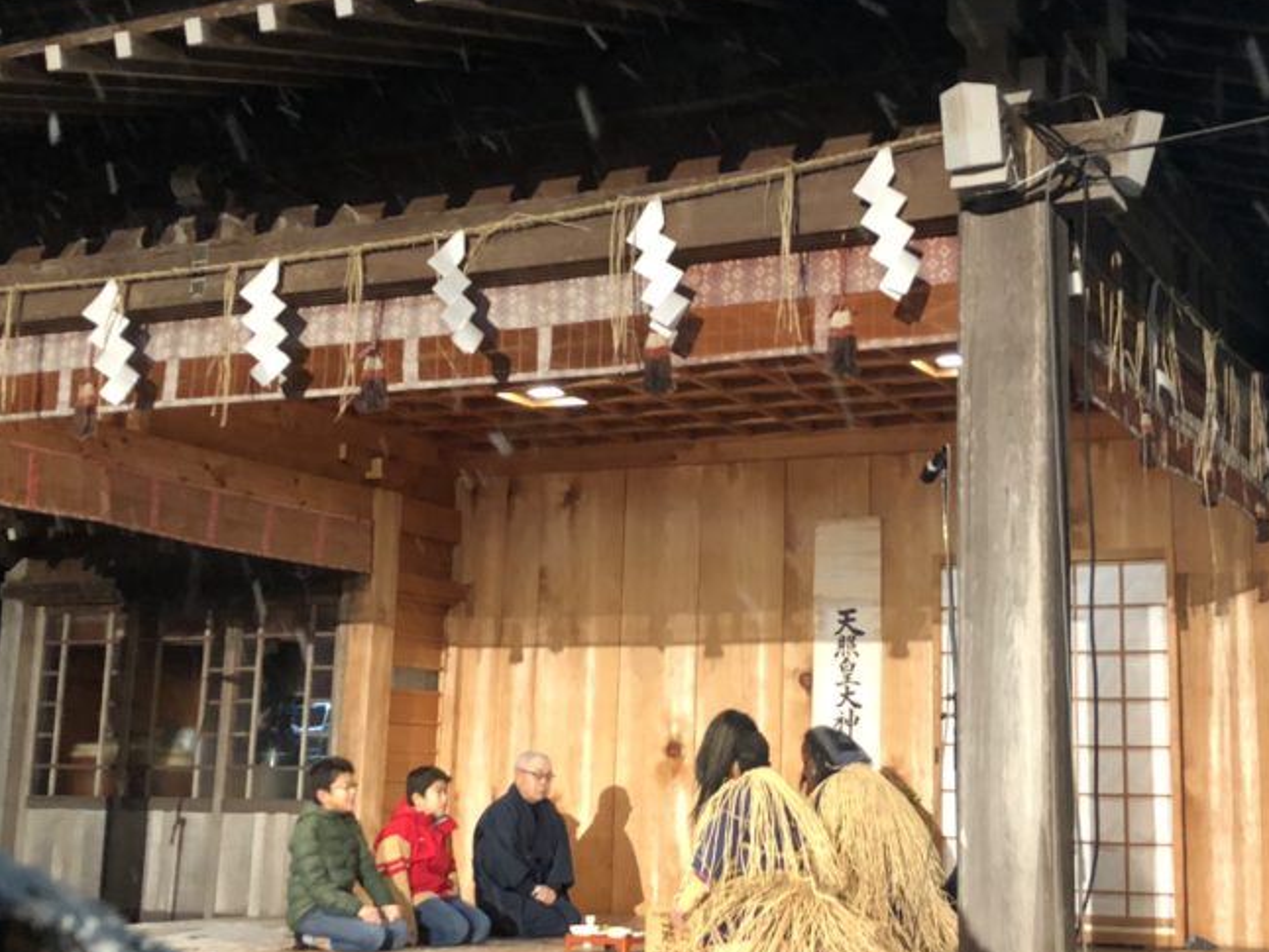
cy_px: 451
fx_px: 1907
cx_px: 768
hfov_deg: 36.7
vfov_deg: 28.0
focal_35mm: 52
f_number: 1.8
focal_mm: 4
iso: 100
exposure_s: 1/9
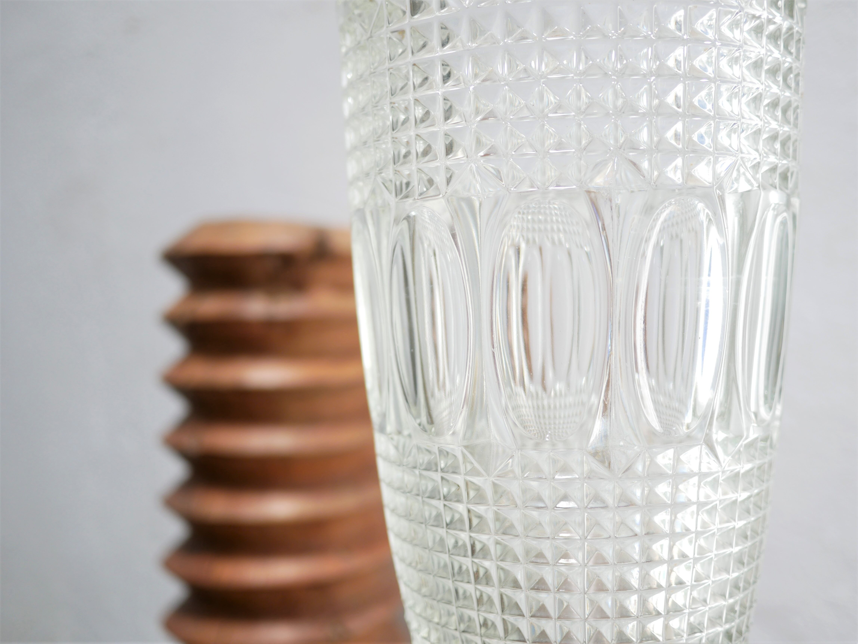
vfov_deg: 36.0
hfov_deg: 46.8
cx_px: 429
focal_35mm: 40
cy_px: 322
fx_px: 992
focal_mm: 20
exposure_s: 1/60
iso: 200
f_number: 1.7
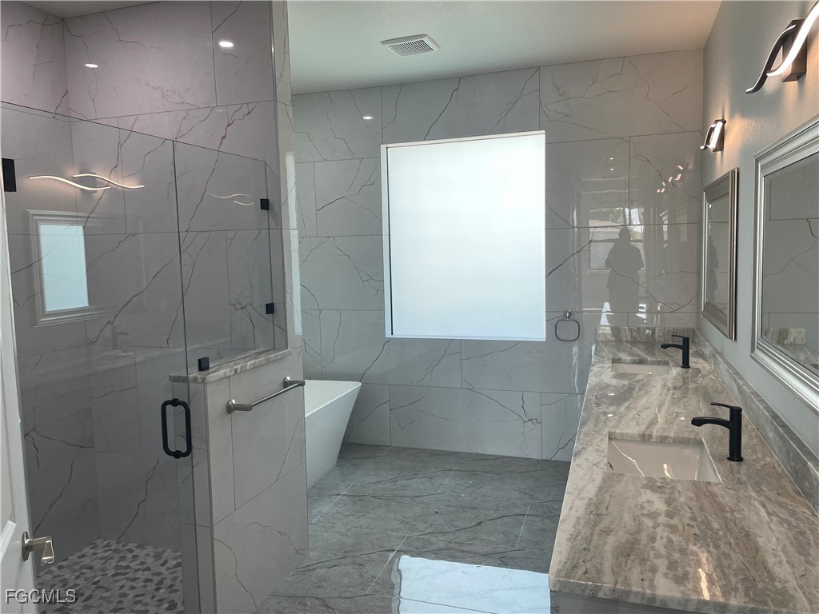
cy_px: 307
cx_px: 410
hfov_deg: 67.3
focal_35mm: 26
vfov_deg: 53.1
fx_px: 615
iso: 50
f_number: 1.6
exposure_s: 1/120
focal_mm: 4.2
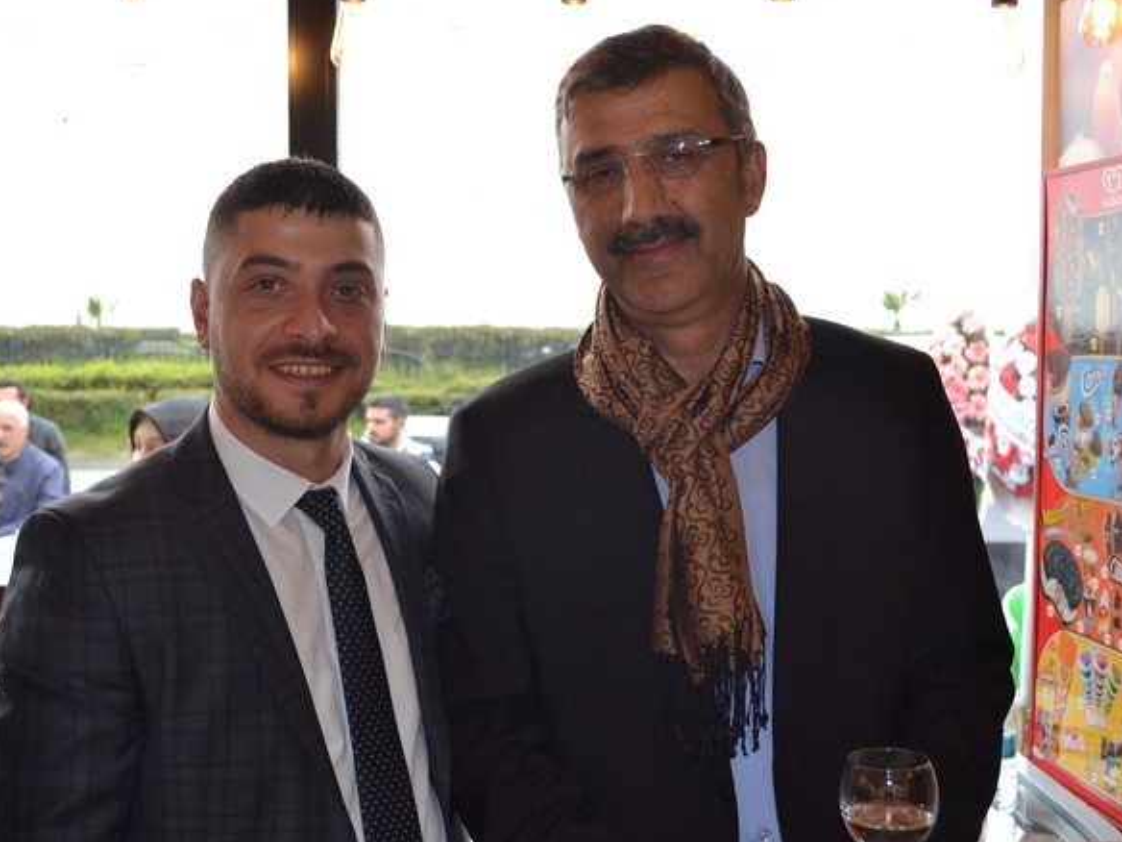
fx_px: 1394
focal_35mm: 43
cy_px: 416
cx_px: 544
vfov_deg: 33.6
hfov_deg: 43.8
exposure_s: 1/125
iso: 360
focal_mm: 26
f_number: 4.2
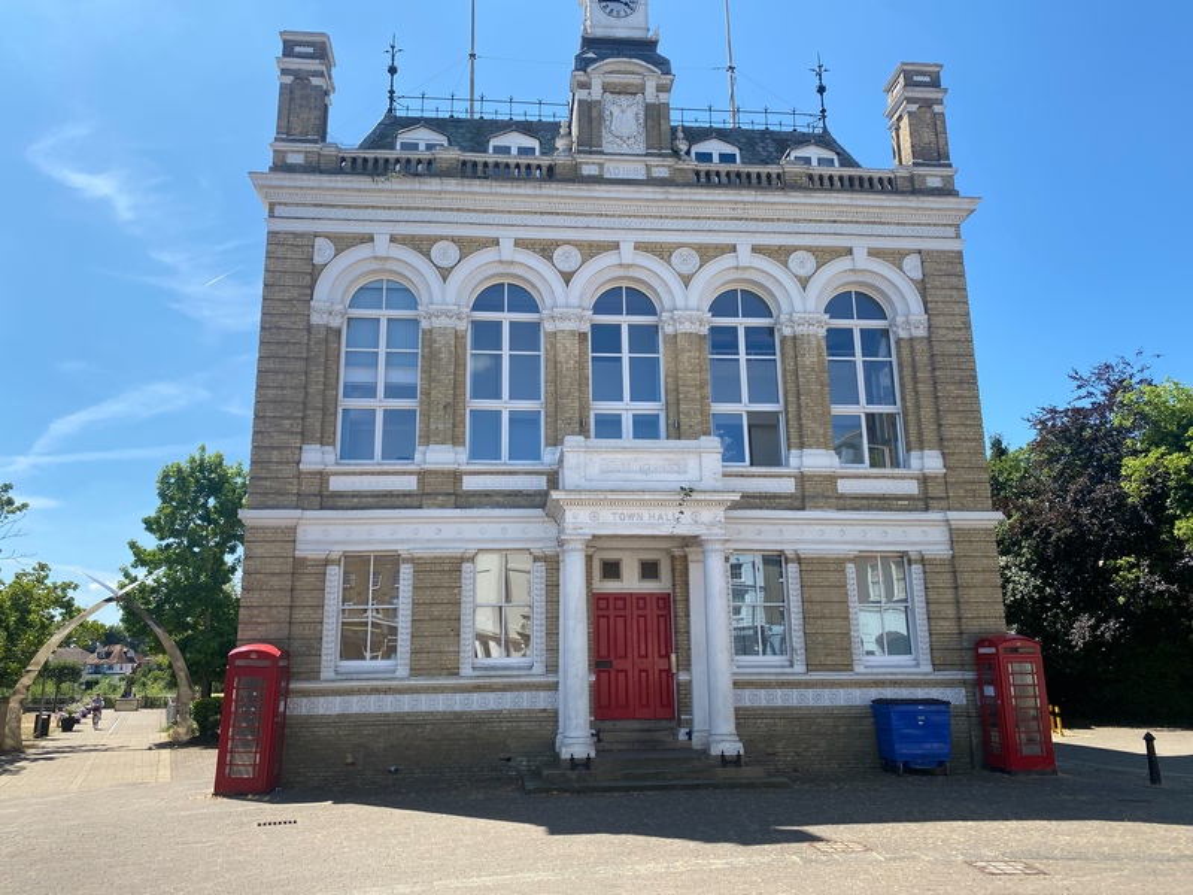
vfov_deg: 53.1
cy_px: 448
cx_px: 596
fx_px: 896
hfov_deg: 67.3
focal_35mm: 26
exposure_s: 1/1927
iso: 32
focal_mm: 4.25
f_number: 1.8
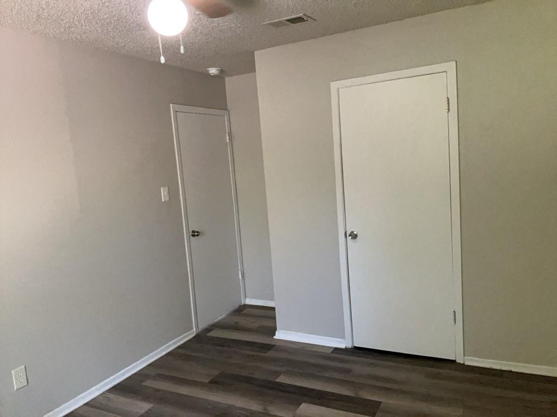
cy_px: 208
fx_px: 434
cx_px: 278
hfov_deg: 65.3
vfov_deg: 51.4
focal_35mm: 27
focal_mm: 3
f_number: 1.8
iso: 320
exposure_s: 1/100
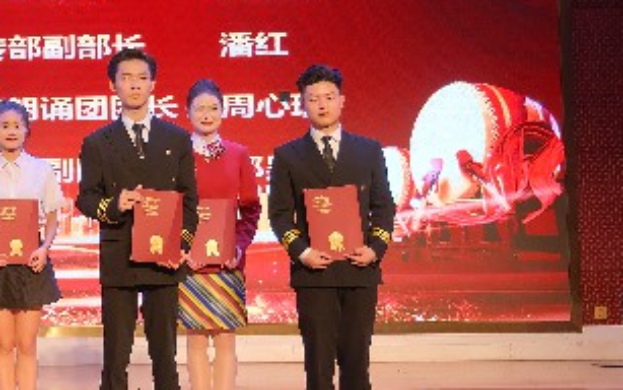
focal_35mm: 109
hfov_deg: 17.9
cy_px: 72
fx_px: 1851
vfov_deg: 12.0
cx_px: -175
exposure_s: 1/125
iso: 500
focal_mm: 27.4
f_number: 2.8
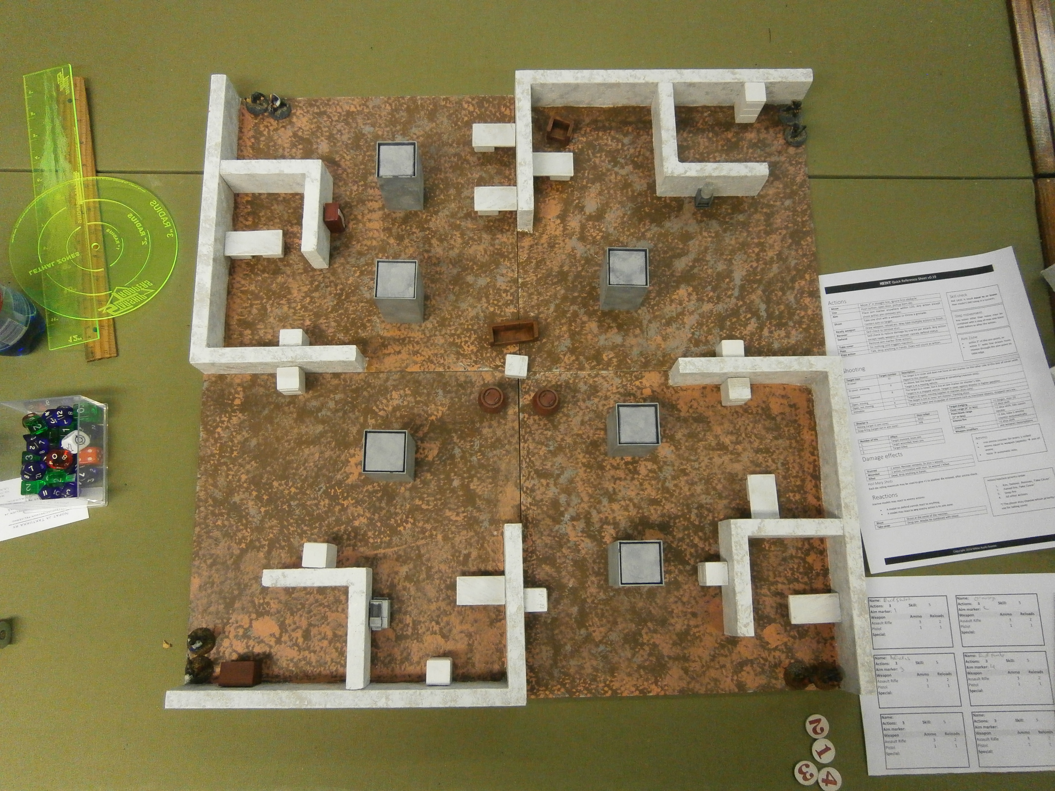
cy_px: 396
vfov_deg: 53.1
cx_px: 528
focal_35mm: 26
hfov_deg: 67.3
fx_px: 792
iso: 400
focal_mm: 4.7
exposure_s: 1/100
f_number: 2.8
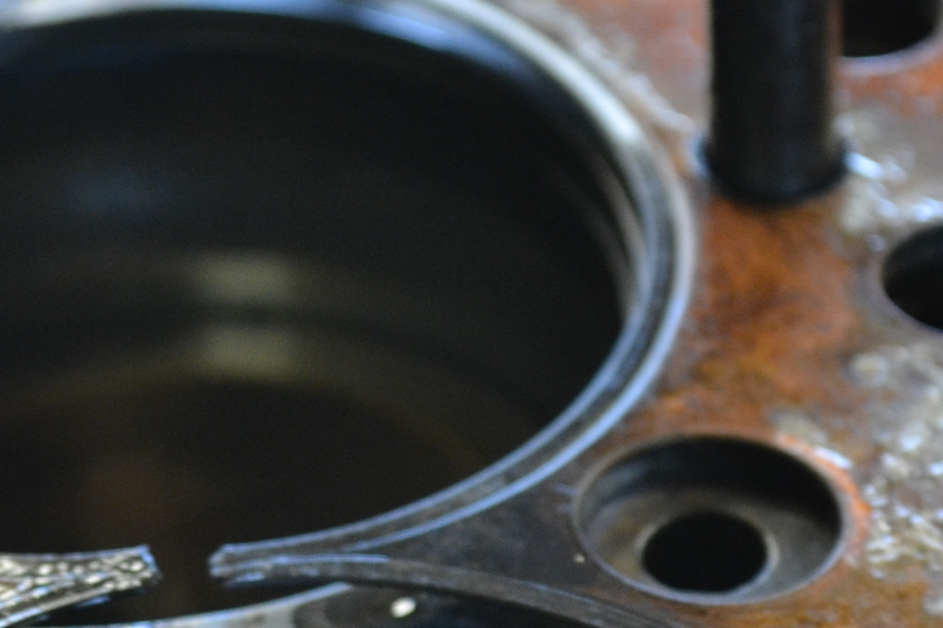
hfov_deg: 11.1
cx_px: 298
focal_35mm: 184
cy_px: 671
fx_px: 4829
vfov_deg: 7.4
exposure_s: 1/15
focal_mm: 45
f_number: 5.3
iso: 900
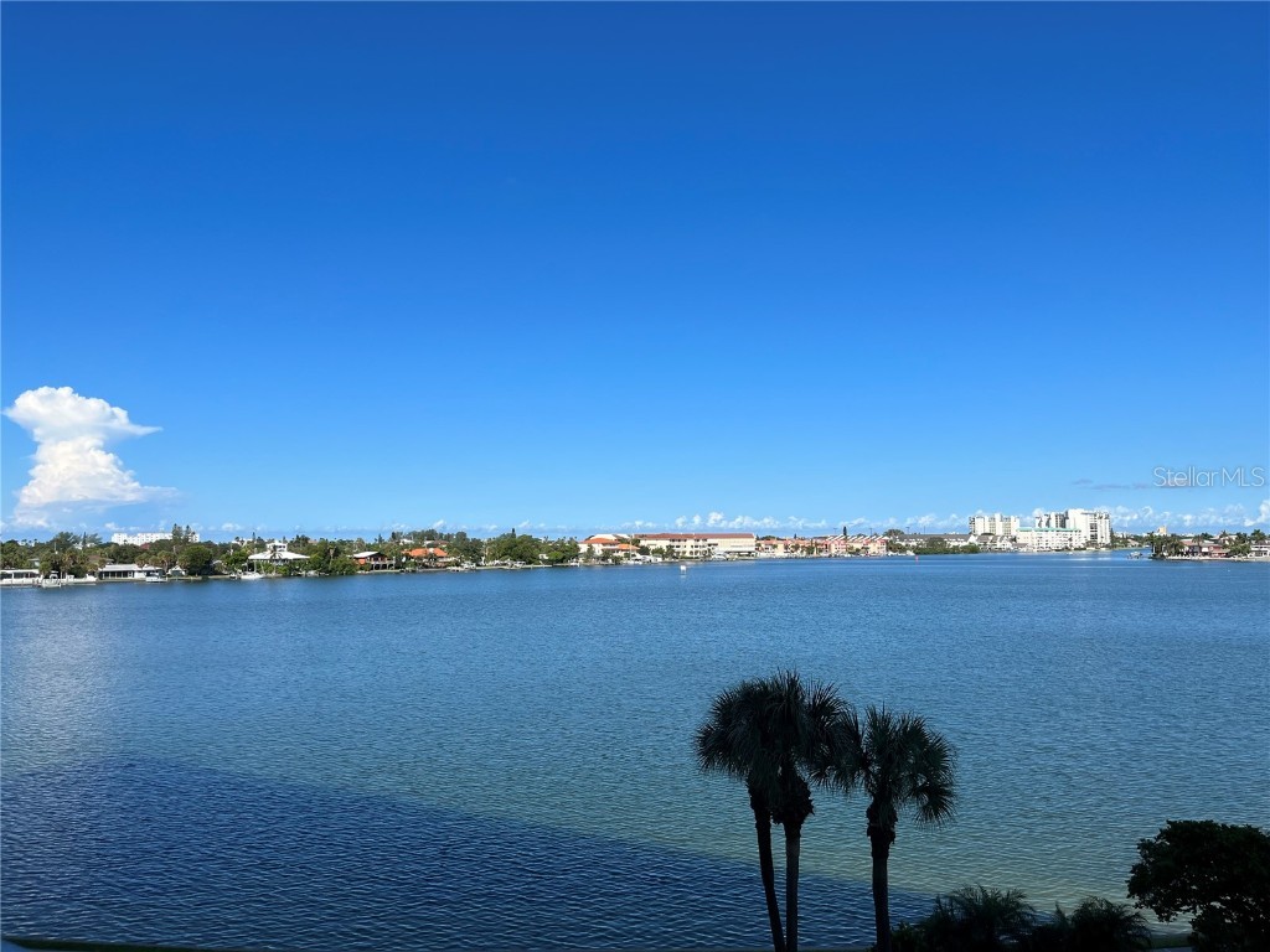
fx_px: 954
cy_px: 476
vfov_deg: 53.1
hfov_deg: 67.3
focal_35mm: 26
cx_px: 635
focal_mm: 5.1
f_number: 1.6
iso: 50
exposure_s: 1/5076
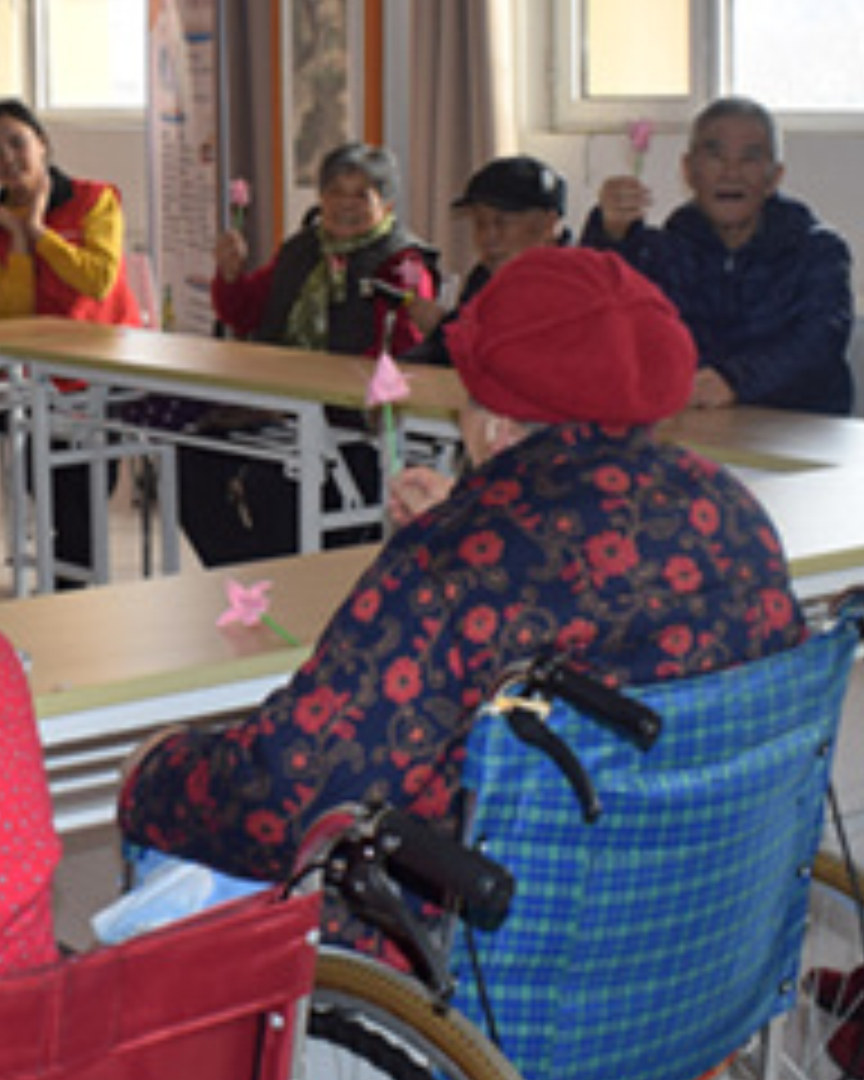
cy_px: 324
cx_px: -9
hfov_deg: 20.0
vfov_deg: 25.5
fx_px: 2365
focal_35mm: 74
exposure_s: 1/125
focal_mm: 18
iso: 360
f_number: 5.6
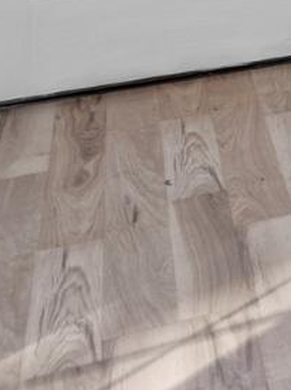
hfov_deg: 7.2
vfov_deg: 15.0
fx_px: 1291
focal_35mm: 115
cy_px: -300
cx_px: 1299
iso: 320
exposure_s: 1/10
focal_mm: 16
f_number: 8
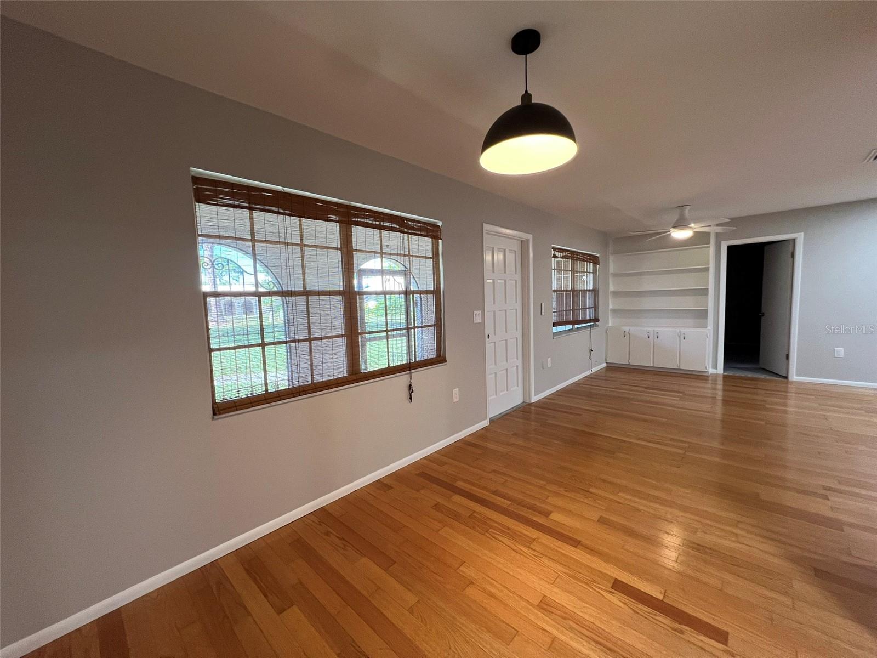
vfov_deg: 89.9
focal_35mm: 13
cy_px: 329
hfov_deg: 106.2
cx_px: 438
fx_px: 329
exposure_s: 1/60
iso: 200
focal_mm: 1.57
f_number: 1.8
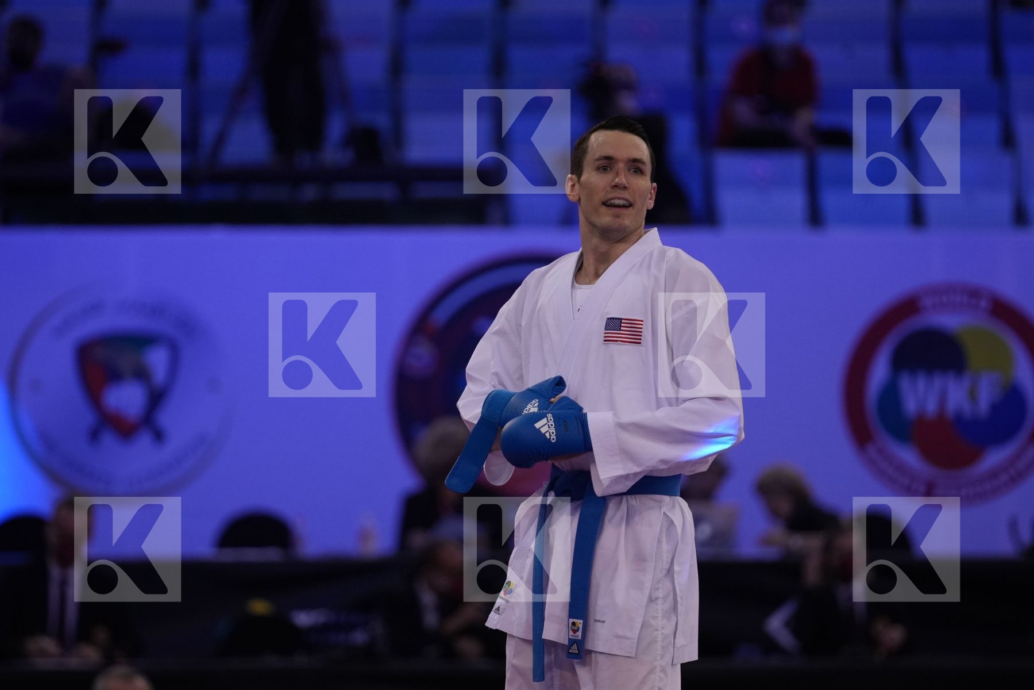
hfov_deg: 6.9
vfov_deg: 4.6
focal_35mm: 300
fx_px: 8616
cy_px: 345
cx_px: 517
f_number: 2.8
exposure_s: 1/1000
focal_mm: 200
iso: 1000
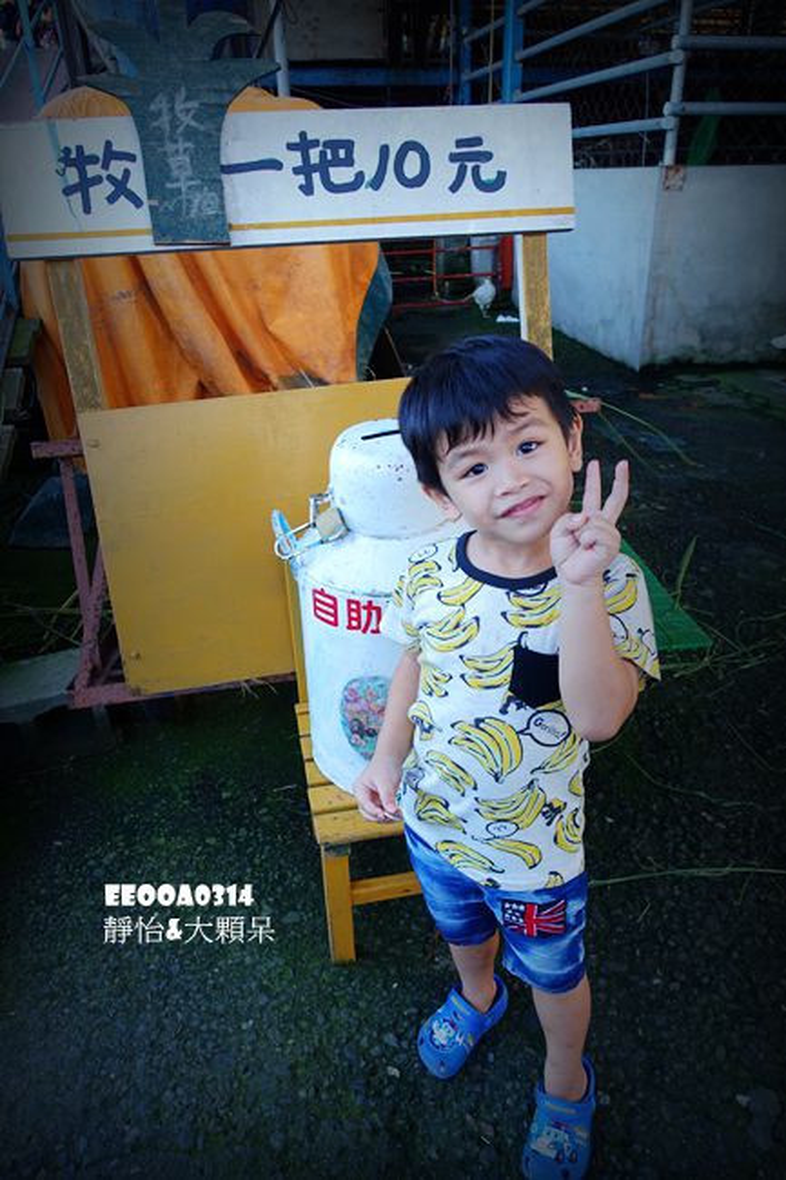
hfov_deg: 53.1
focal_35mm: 24
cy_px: 590
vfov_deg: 73.8
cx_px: 393
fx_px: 786
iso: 125
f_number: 2.8
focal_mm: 8.82
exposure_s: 1/80
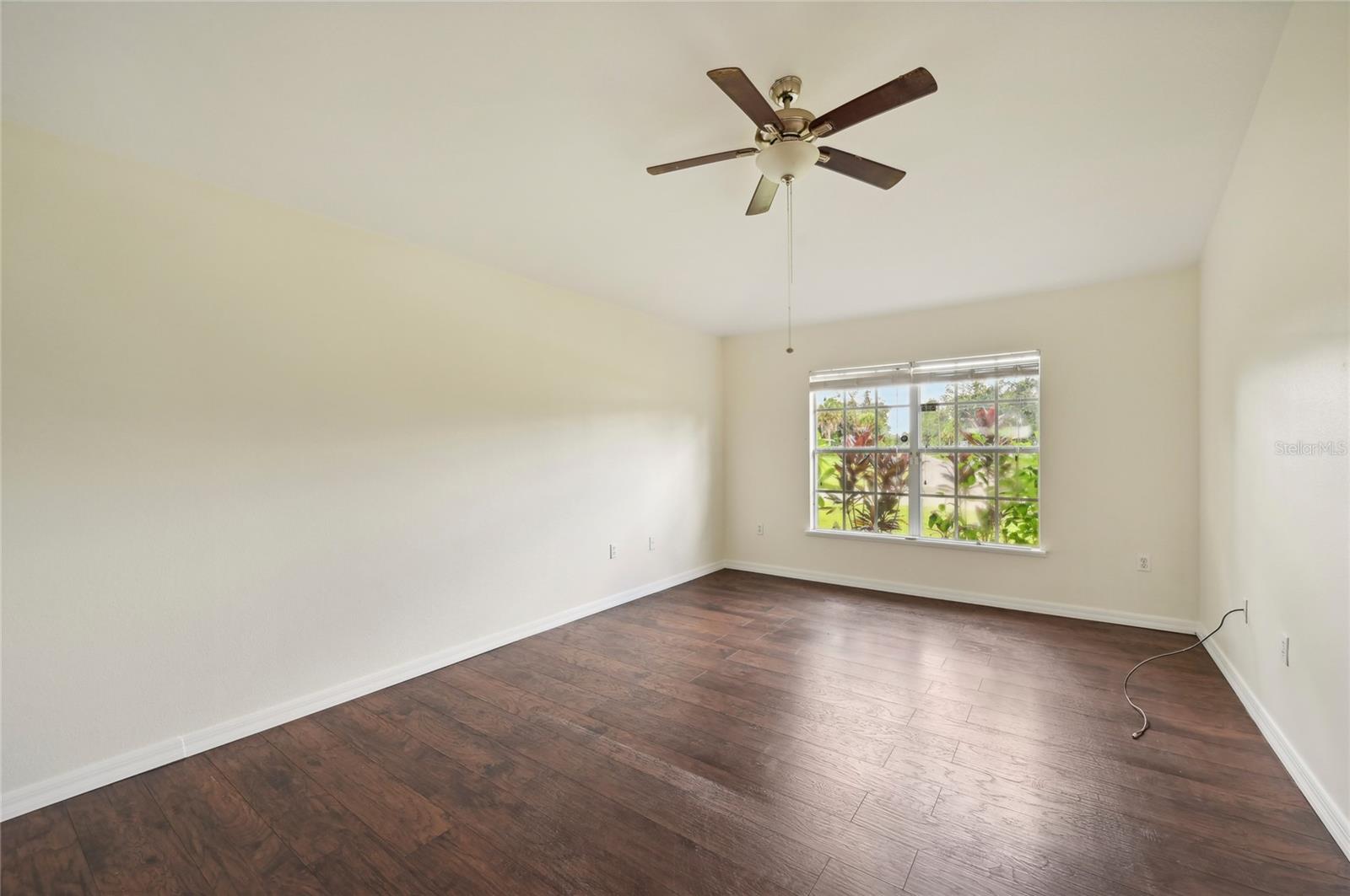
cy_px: 448
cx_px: 675
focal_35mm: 14
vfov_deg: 81.1
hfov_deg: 104.3
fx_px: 524
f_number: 8
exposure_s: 1/30
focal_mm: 14
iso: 400
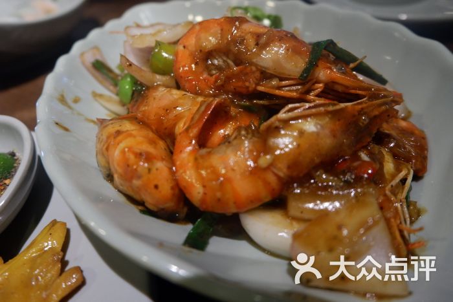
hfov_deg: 73.7
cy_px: 151
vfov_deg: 53.2
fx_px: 302
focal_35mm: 24
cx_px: 226
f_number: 4
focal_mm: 16
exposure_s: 1/34
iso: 1250
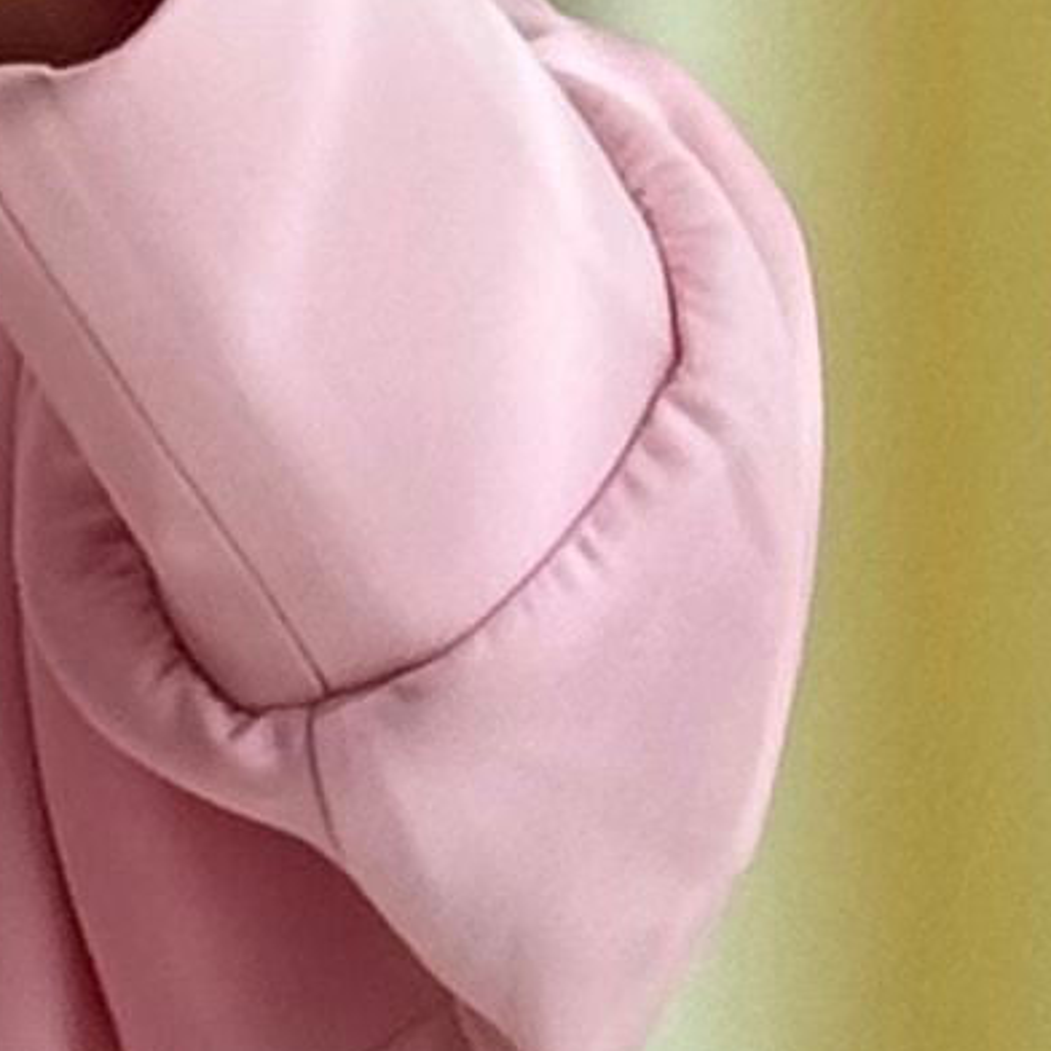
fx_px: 14977
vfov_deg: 4.0
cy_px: -1013
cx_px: -662
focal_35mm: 436
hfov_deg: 4.0
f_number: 1.78
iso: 64
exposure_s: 1/429
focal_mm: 6.76
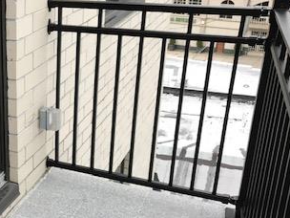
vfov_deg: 24.7
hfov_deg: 30.1
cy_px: 137
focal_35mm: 59
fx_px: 494
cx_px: -10
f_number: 1.8
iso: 32
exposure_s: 1/120
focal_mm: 3.99
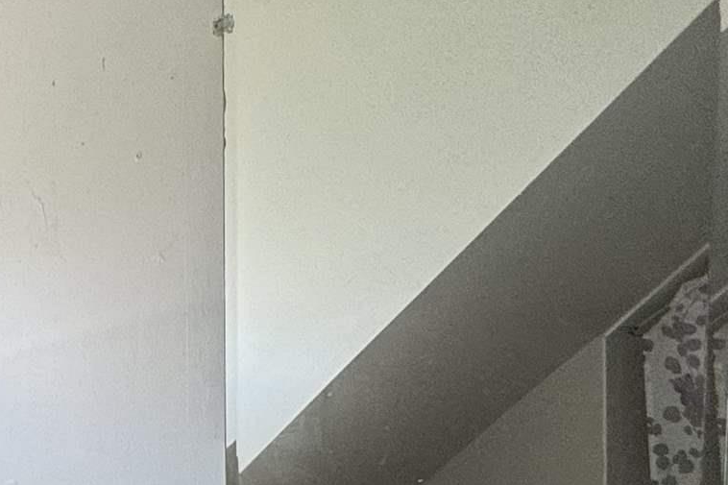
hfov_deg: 26.1
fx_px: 1193
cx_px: -332
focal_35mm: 59
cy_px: 456
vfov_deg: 22.3
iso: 100
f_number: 2.2
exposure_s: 1/99
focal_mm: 2.22
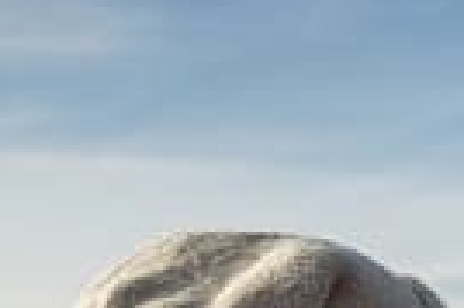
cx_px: 731
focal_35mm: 157
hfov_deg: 12.4
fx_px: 2021
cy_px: 505
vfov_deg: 8.5
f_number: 8
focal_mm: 35
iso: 100
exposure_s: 1/200
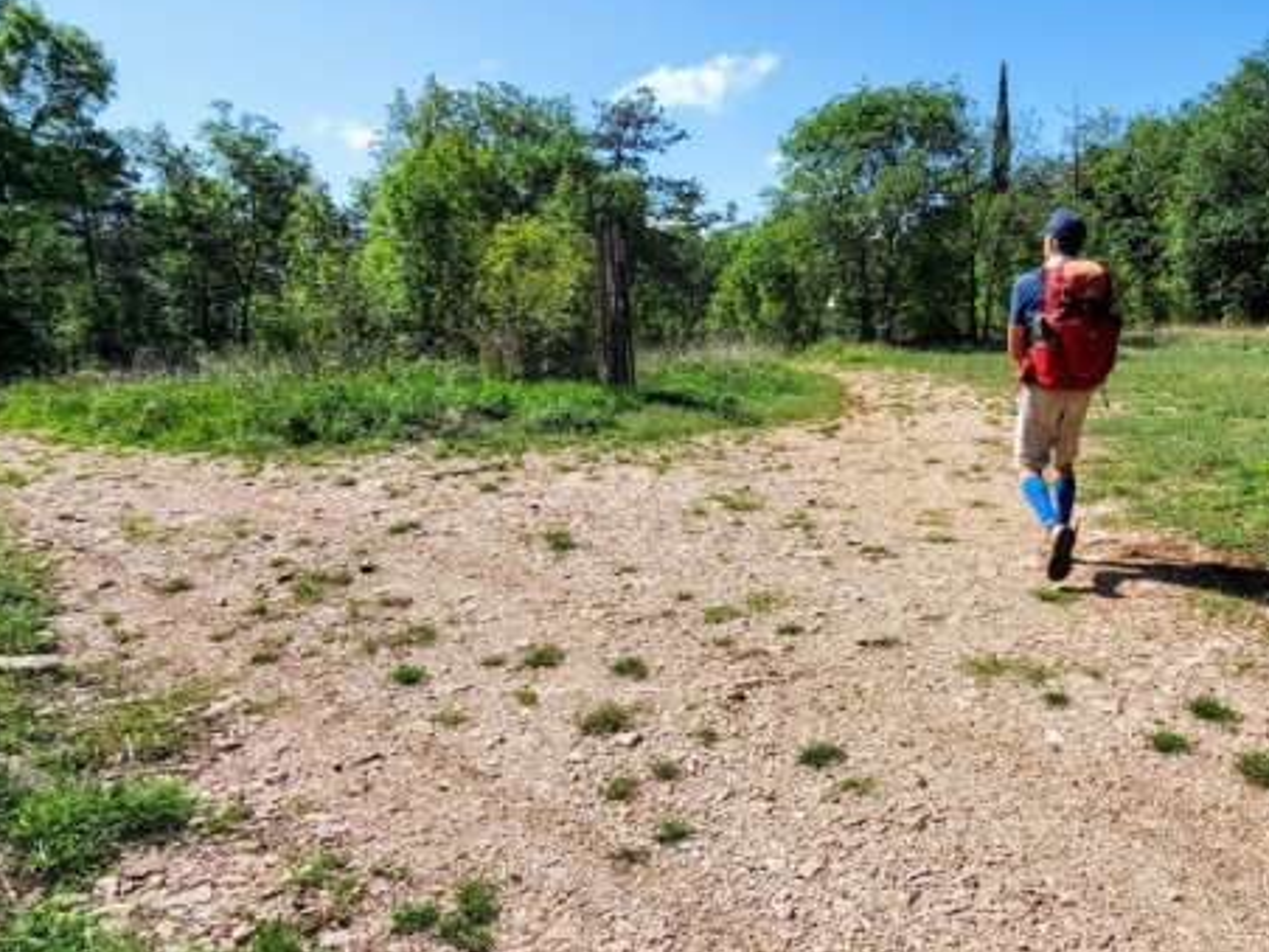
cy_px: 497
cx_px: 750
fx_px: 843
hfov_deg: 73.3
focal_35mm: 23
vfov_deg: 58.9
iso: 50
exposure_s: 1/1809
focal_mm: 2.2
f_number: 2.2
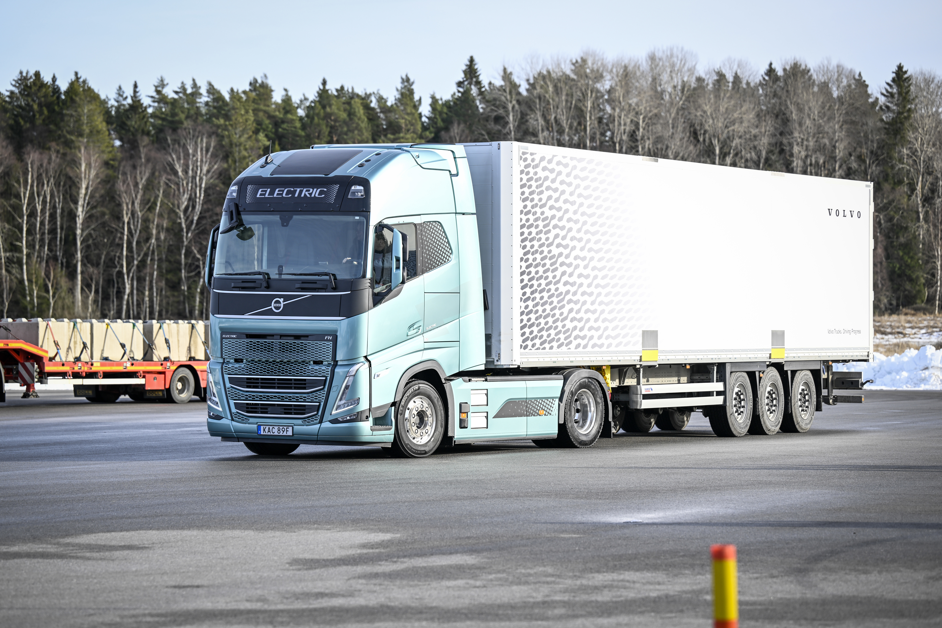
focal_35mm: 125
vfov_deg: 11.0
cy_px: 314
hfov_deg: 16.4
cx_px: 471
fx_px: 3271
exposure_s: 1/500
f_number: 4
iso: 100
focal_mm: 125
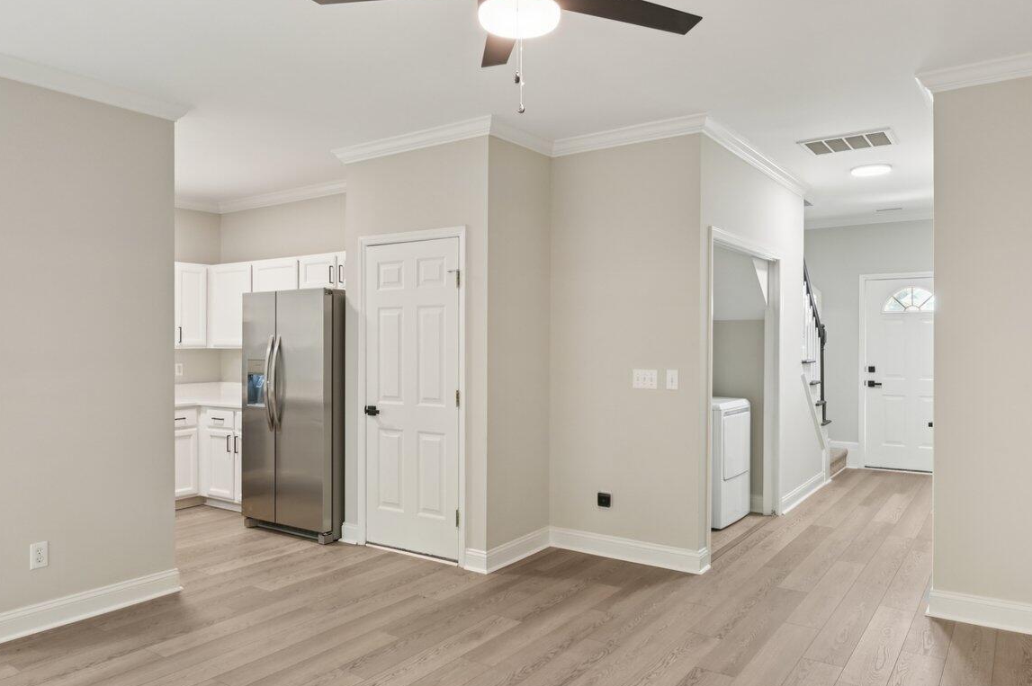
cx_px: 512
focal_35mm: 25
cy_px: 347
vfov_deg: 51.2
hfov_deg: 71.5
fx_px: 716
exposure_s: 1/5
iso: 200
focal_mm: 14
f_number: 9
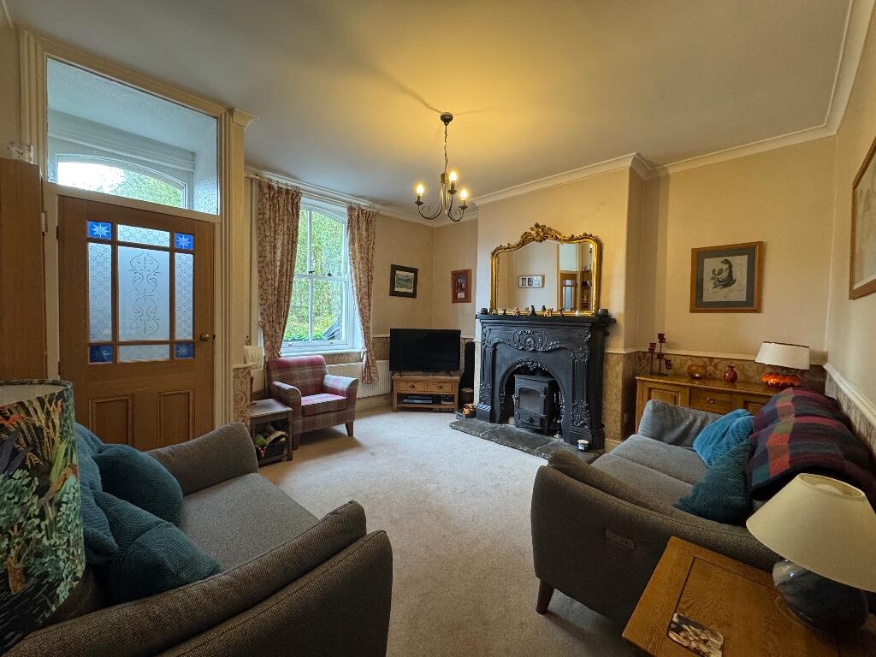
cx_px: 438
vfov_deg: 85.7
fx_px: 354
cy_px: 328
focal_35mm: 14
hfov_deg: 102.1
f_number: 2.2
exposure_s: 1/50
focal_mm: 2.22
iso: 250
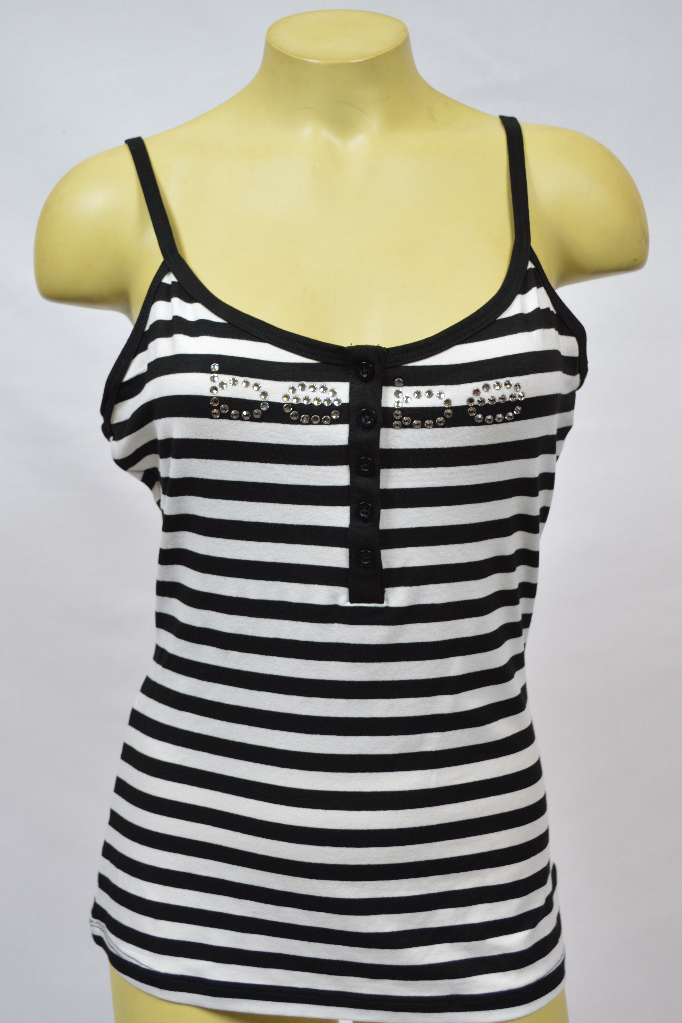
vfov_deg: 40.7
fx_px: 1380
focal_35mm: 49
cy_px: 529
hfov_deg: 27.8
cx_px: 331
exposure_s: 1/80
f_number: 5
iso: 400
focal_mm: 29
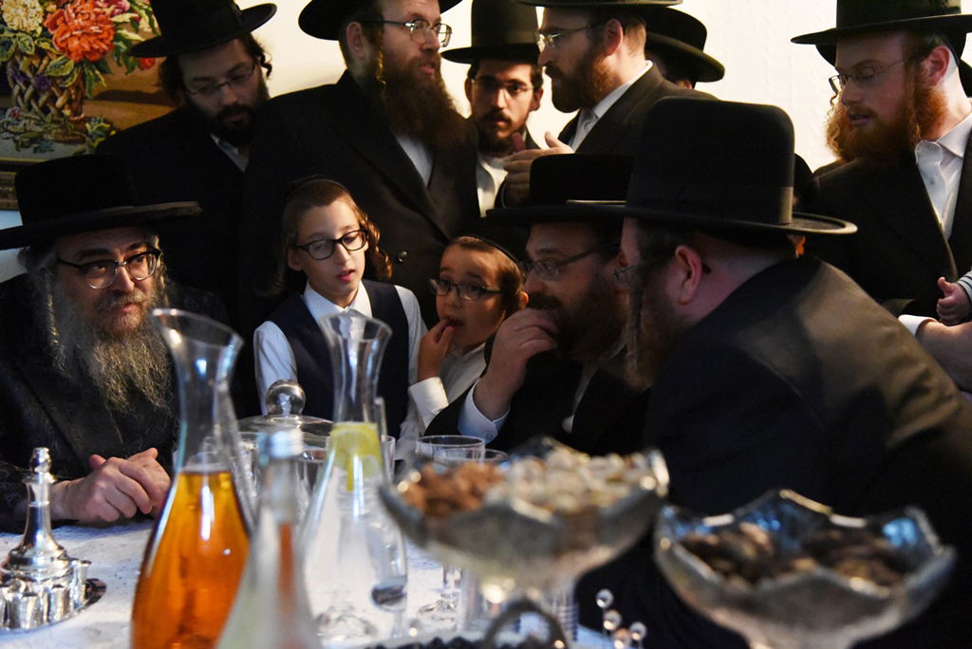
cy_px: 324
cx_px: 486
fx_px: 1351
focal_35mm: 50
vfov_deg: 27.0
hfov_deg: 39.6
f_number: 4
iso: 12800
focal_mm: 50
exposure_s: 1/125
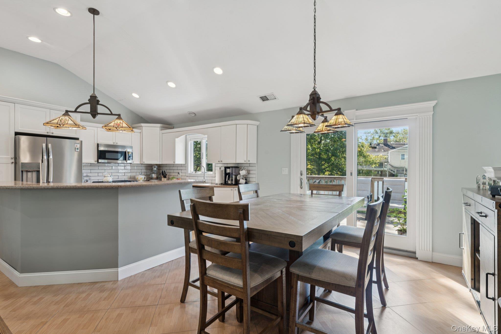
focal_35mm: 17
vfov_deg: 70.4
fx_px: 237
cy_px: 167
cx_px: 250
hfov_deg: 93.3
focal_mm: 17
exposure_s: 1/4
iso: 160
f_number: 9
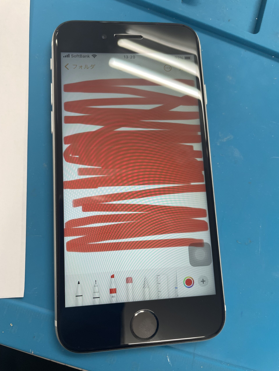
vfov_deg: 67.3
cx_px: 140
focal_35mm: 26
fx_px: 279
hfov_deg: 53.1
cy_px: 186
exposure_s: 1/60
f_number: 1.6
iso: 64
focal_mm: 4.2
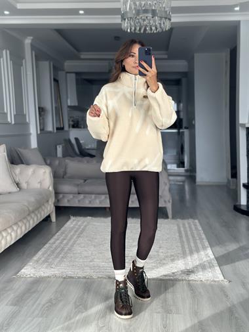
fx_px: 460
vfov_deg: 39.6
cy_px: 166
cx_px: 124
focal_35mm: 48
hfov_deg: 30.3
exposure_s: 1/171
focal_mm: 6.86
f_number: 1.78
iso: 100
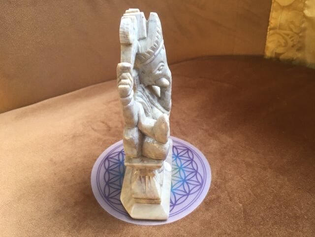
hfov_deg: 61.7
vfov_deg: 48.2
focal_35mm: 29
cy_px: 118
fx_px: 264
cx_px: 158
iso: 80
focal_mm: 4.15
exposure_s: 1/33
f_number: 2.2
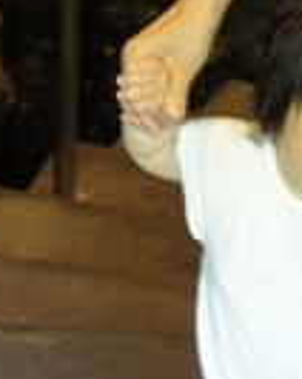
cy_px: 93
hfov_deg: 6.0
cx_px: 390
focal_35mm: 255
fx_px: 2856
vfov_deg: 7.6
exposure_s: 1/30
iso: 1600
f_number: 4.5
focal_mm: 40
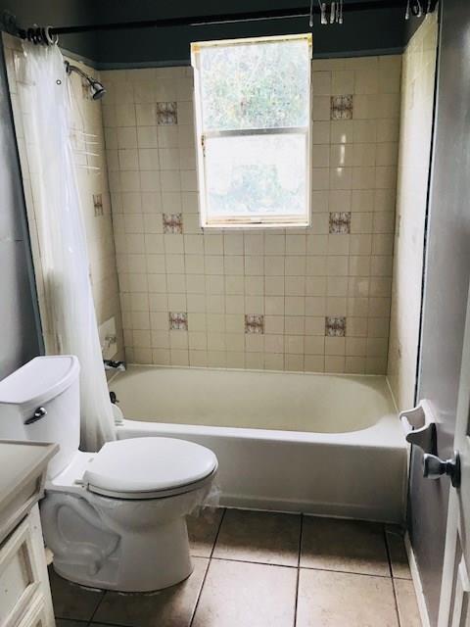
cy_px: 314
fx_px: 507
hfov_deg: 49.7
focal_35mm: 28
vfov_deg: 63.4
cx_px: 235
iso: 25
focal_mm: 3.99
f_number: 1.8
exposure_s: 1/40
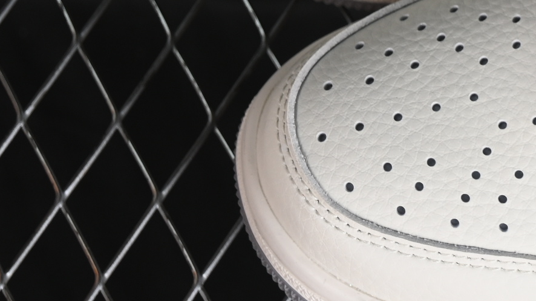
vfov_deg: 4.9
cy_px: -102
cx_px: 838
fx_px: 3510
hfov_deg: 8.5
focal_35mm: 247
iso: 160
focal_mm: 50
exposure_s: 1/80
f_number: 7.1
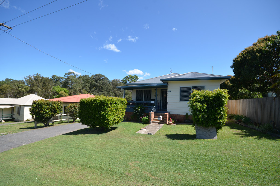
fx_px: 116
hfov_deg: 100.5
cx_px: 140
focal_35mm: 15
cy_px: 93
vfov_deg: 77.1
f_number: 8
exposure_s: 1/250
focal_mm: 10
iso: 180
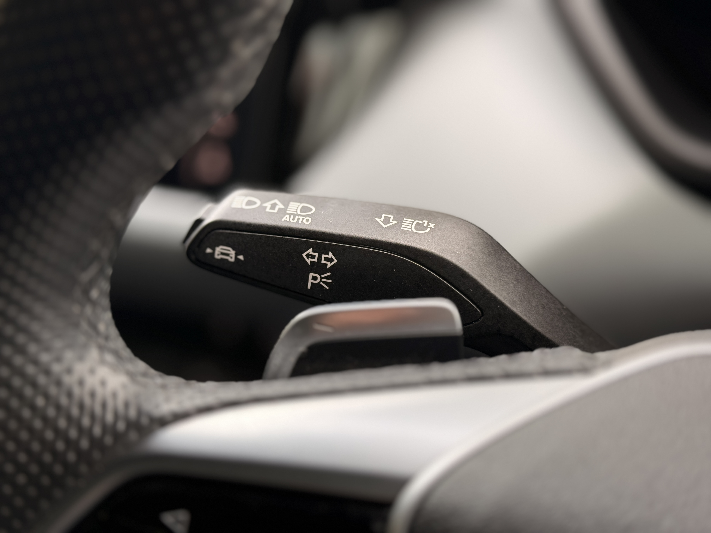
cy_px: 266
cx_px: 356
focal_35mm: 48
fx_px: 986
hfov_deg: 39.7
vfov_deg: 30.3
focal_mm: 6.76
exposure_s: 1/121
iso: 80
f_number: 1.78
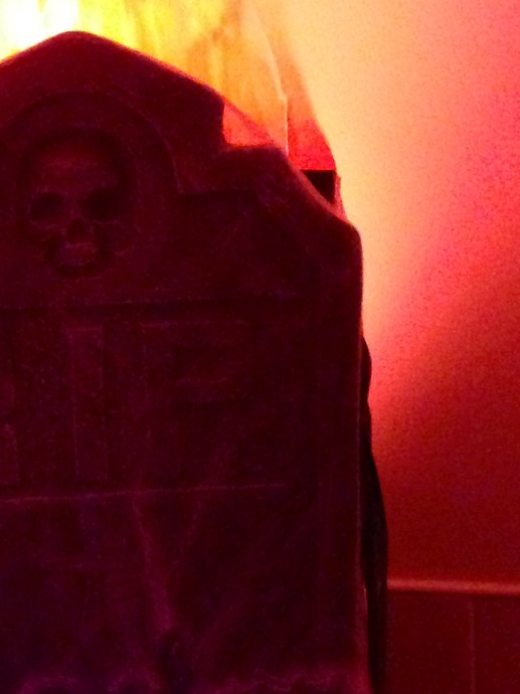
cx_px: 105
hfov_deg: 15.0
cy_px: 679
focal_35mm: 98
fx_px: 1964
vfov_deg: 19.5
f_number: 2.4
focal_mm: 4.13
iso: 800
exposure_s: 1/15
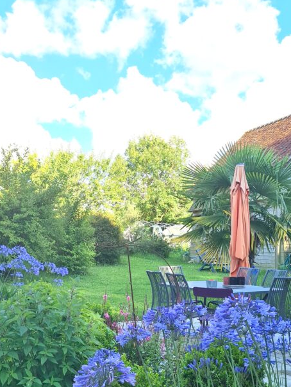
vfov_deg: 42.6
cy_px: 241
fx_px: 493
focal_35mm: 44
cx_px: 93
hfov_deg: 32.6
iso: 50
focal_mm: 5.4
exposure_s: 1/1152
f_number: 1.8
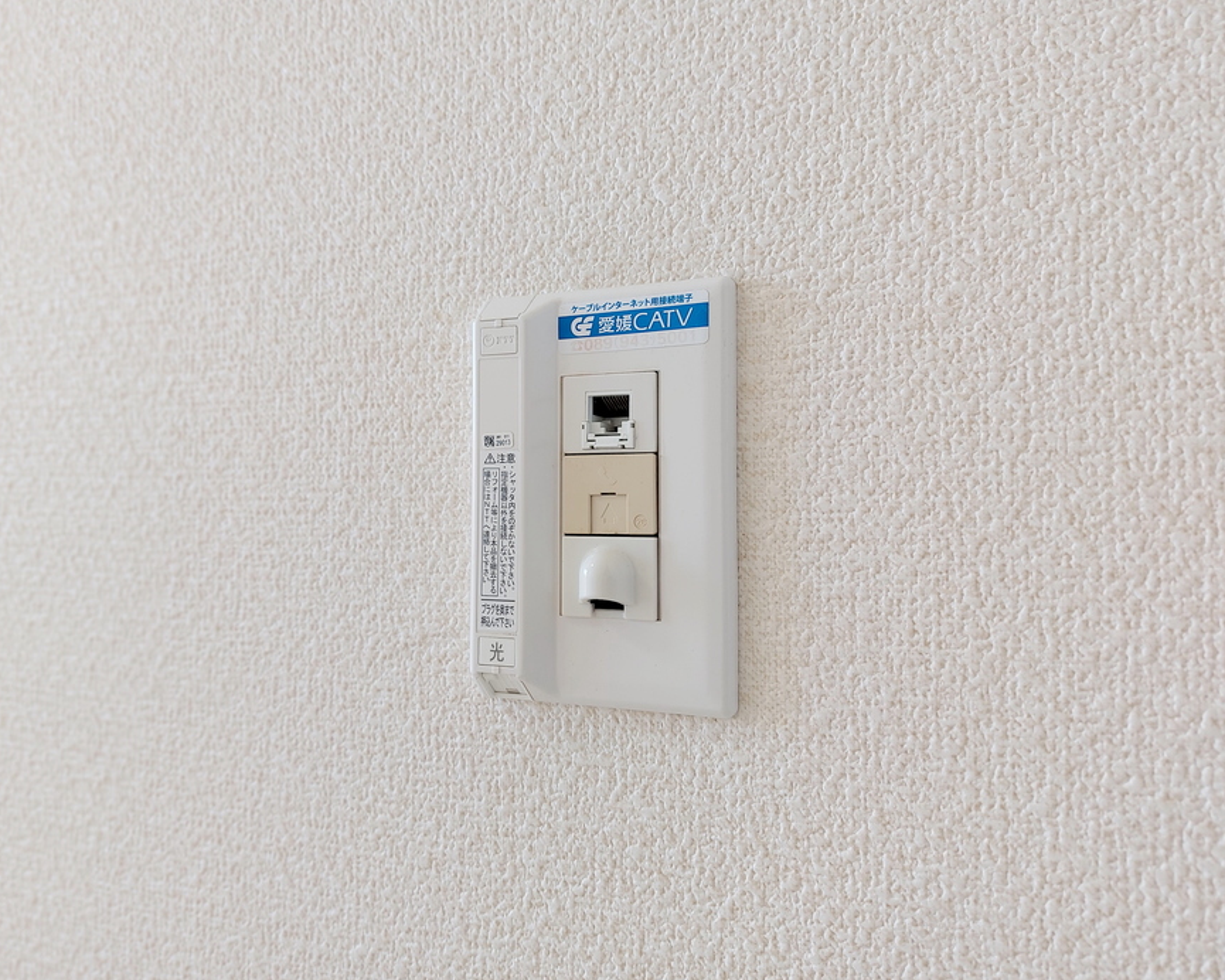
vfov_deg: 54.9
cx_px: 574
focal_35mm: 26
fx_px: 943
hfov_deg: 66.0
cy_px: 476
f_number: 1.8
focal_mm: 5.23
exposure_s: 1/24
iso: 32
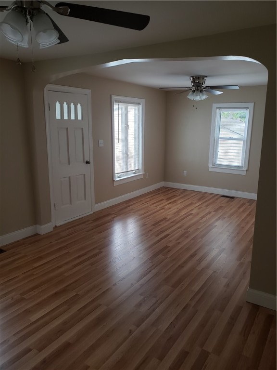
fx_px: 277
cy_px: 185
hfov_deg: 53.1
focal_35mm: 26
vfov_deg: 67.3
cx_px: 138
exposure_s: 1/60
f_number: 2.4
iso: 80
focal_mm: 4.3
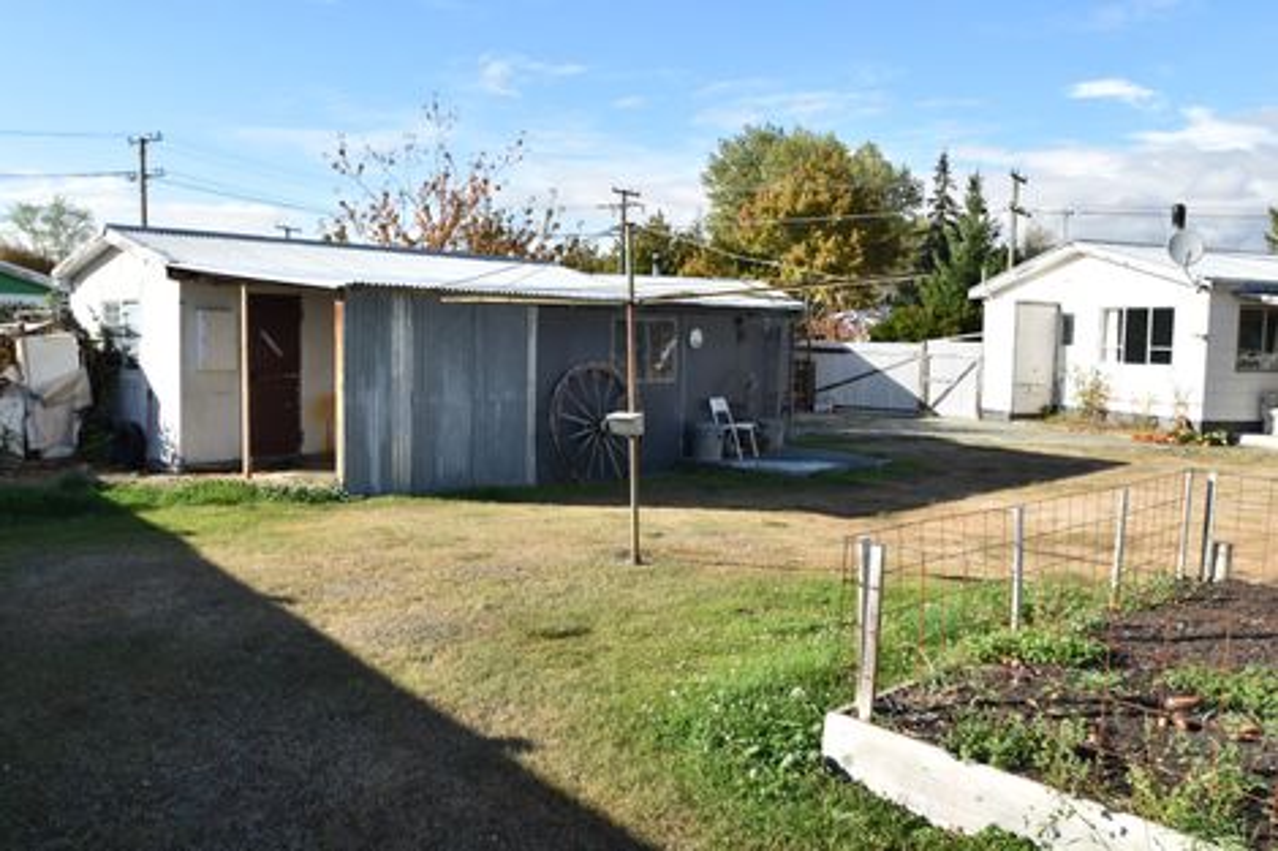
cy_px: 426
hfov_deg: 64.6
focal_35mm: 28
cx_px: 639
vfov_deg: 45.6
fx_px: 1011
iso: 200
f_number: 9
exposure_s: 1/320
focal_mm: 19
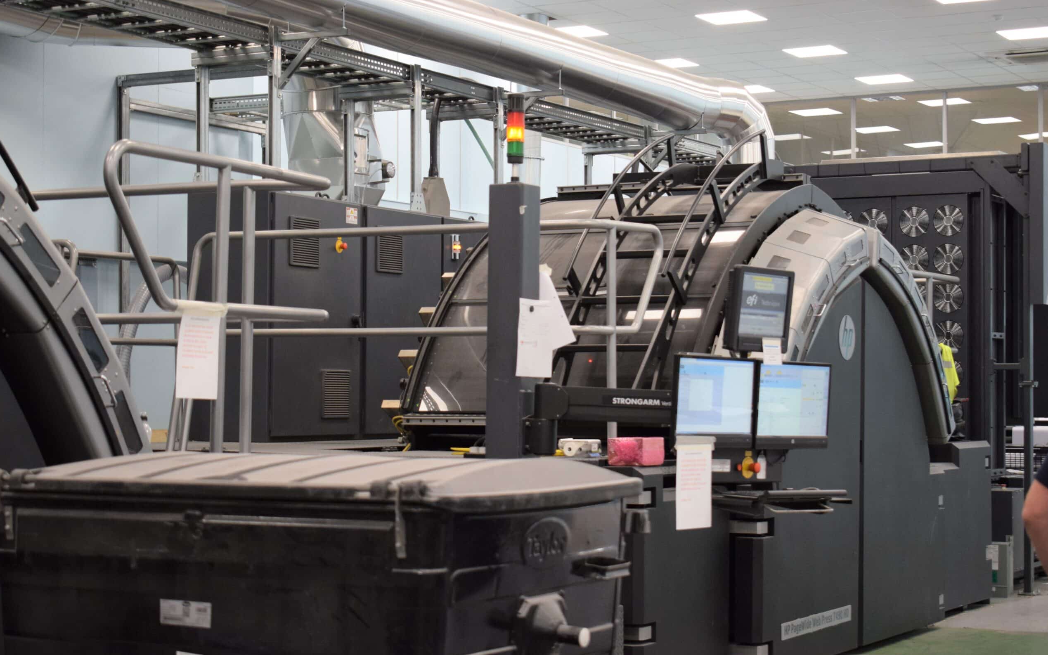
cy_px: 345
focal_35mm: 74
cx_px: 525
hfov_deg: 27.8
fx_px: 2114
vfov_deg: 17.6
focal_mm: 48
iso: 1400
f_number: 5.3
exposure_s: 1/60
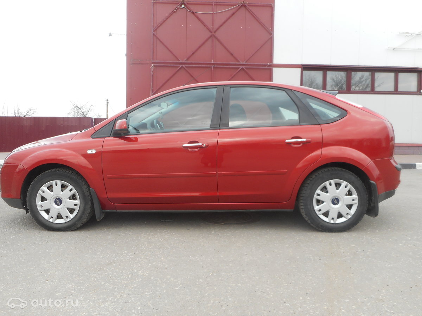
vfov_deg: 54.9
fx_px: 305
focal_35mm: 25
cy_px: 158
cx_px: 211
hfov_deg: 69.4
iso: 80
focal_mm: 4.5
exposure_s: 1/125
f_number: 3.7
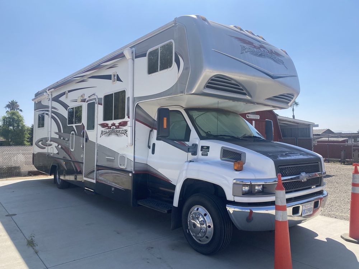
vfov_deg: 53.1
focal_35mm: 26
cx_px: 180
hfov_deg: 67.3
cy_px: 134
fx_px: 270
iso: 32
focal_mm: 4.25
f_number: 1.8
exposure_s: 1/3040
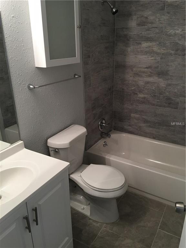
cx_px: 93
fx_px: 208
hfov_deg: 48.2
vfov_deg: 61.7
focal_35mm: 29
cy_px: 124
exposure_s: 1/15
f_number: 2.2
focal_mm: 4.15
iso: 25
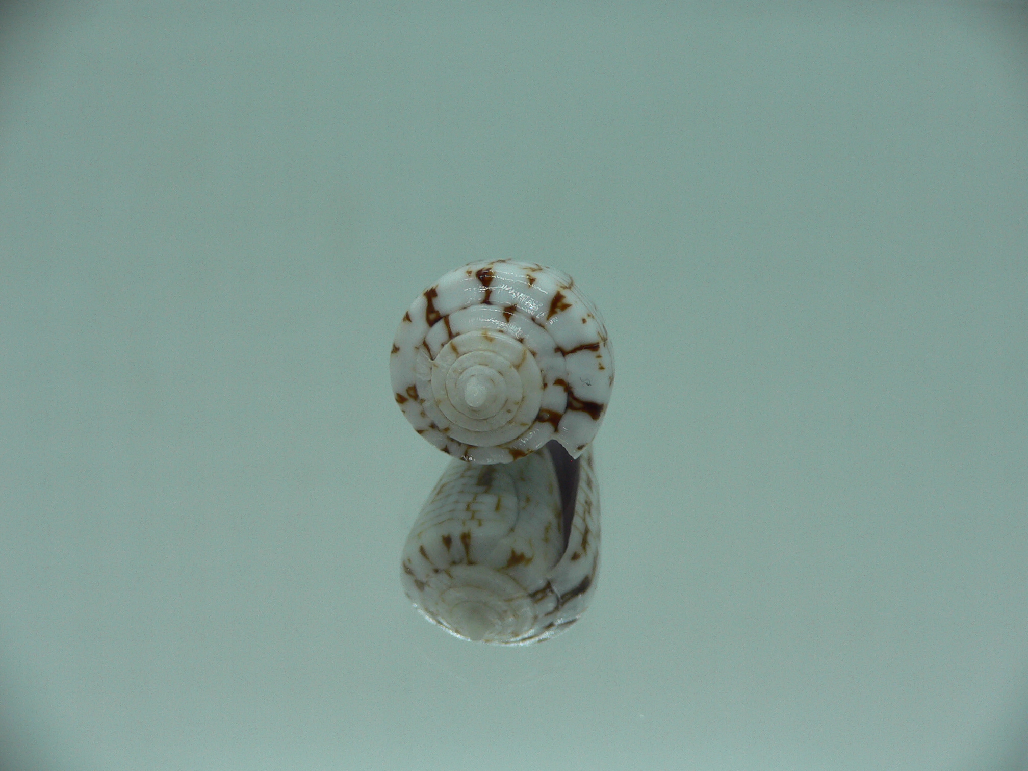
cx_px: 514
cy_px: 386
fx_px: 1039
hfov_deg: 52.6
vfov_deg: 40.7
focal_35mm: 35
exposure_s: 1/60
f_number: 2.8
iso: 80
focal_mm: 4.6
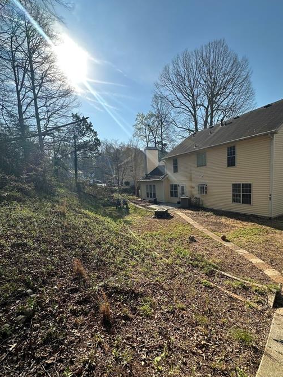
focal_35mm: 16
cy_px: 204
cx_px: 159
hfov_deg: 77.8
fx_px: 174
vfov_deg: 94.3
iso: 50
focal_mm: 2.22
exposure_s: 1/1014
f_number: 2.2
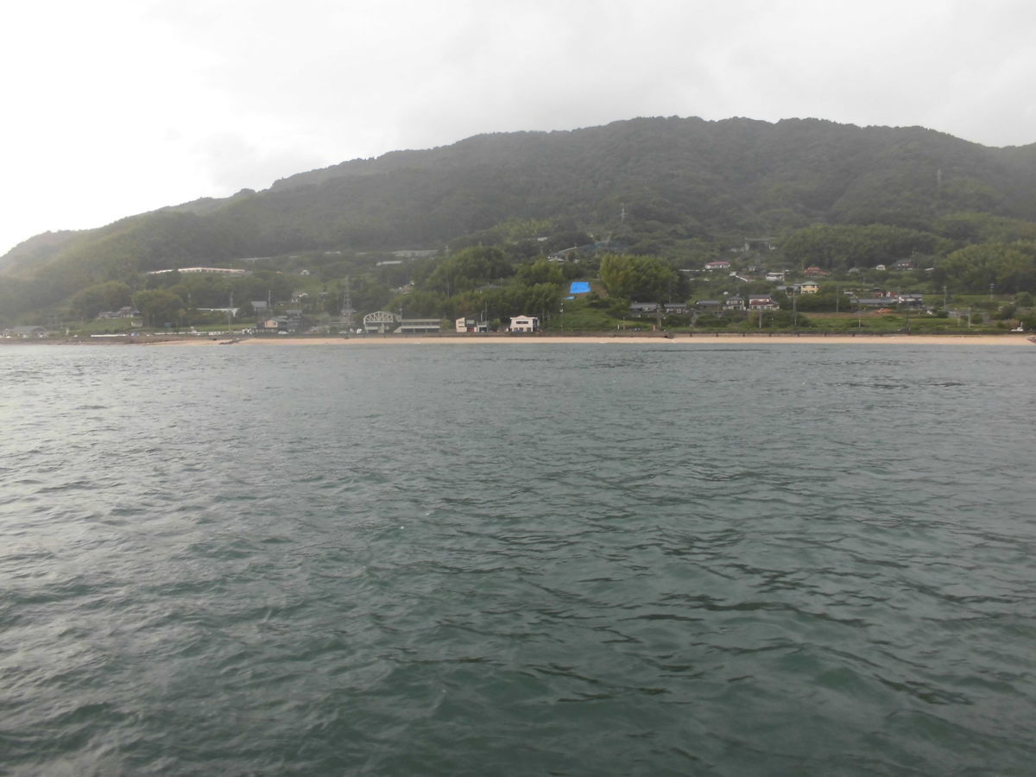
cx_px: 518
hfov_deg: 67.3
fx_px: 778
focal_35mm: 26
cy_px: 388
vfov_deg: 53.1
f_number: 3.5
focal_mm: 4.6
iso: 100
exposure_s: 1/100
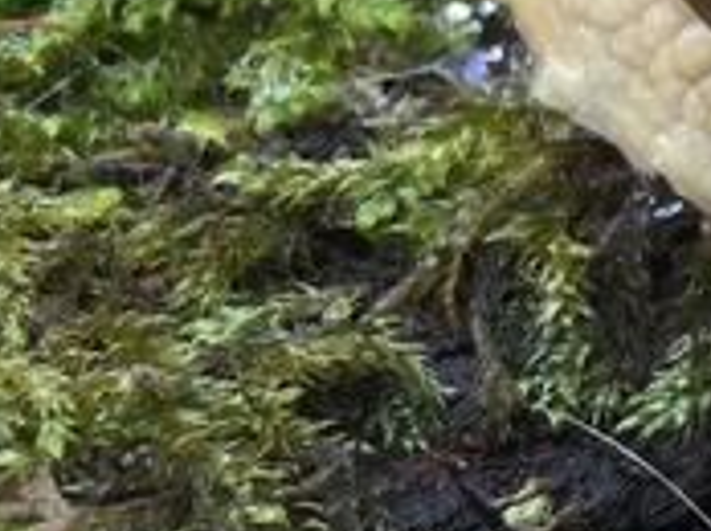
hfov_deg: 9.9
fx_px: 3425
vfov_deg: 8.8
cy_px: -37
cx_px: 1876
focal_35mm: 167
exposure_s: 1/100
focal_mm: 4.15
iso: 40
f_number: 2.2
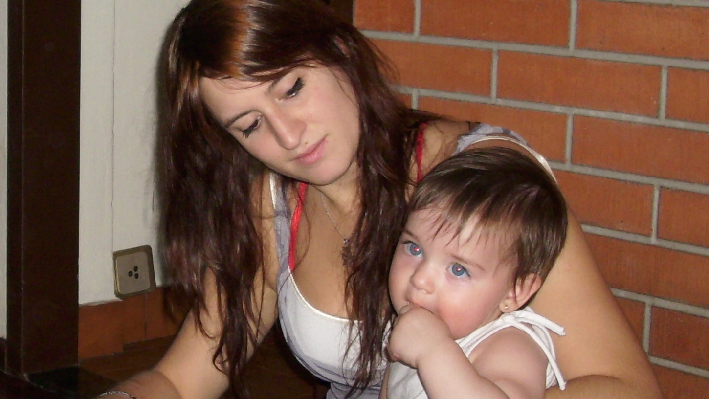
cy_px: 142
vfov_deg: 15.9
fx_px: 1429
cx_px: 140
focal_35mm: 76
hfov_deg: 27.3
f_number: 2.8
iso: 100
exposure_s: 1/60
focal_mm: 6.2
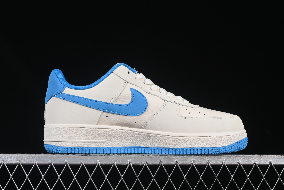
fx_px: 592
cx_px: 142
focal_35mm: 75
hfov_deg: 27.0
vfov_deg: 18.2
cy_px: 95
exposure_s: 1/80
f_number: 8
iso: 160
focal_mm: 50
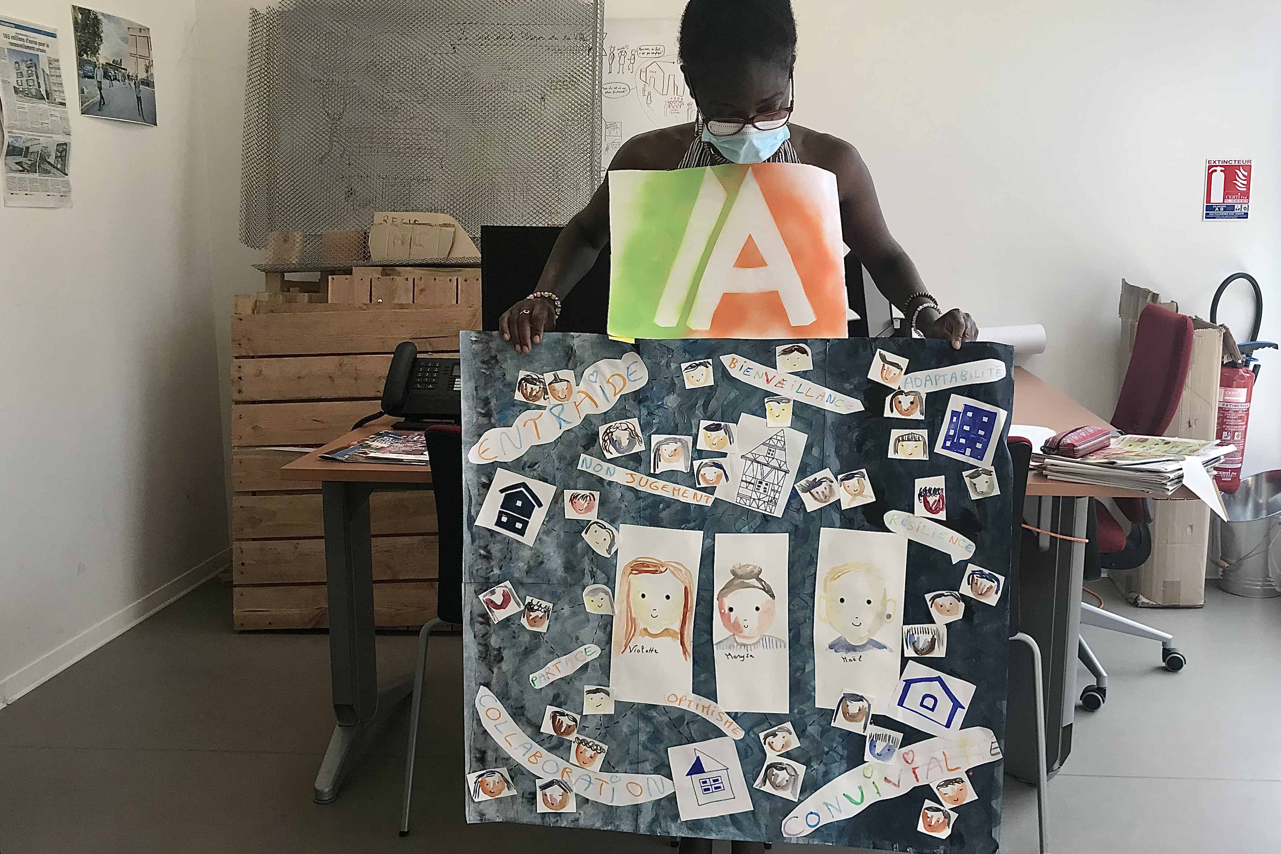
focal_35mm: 30
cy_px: 443
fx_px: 1067
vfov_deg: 43.6
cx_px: 656
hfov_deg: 61.9
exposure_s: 1/148
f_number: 1.8
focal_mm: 3.99
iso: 20
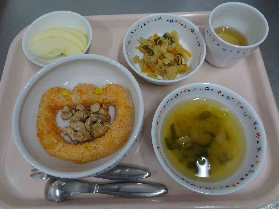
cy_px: 104
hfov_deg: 71.6
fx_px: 193
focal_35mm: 24
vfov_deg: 56.8
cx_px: 140
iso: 80
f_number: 3.5
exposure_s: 1/30
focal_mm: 4.1
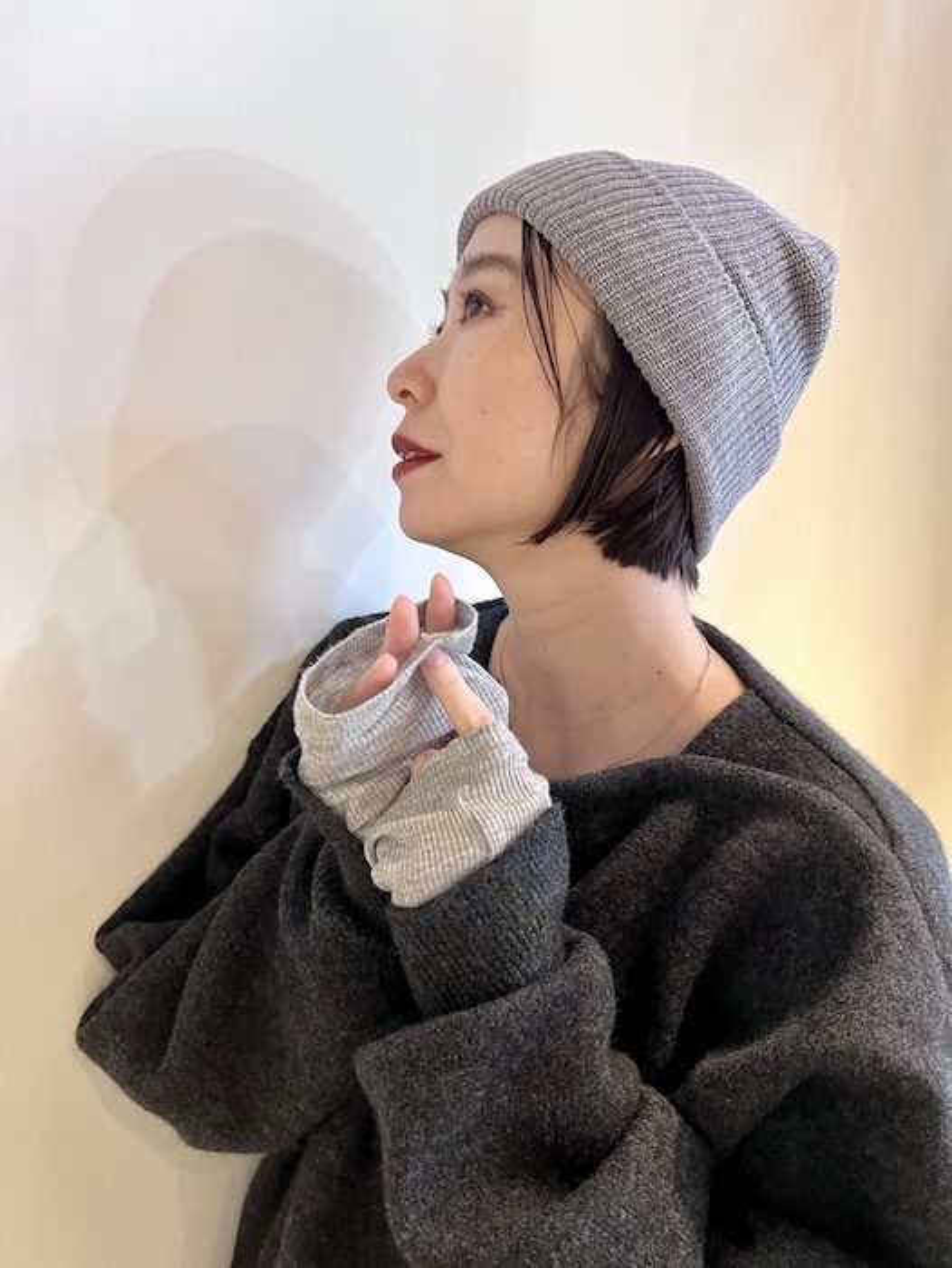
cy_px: 634
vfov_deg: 67.3
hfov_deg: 53.1
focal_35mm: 26
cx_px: 476
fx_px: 952
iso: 250
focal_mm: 5.7
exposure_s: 1/60
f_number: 1.5
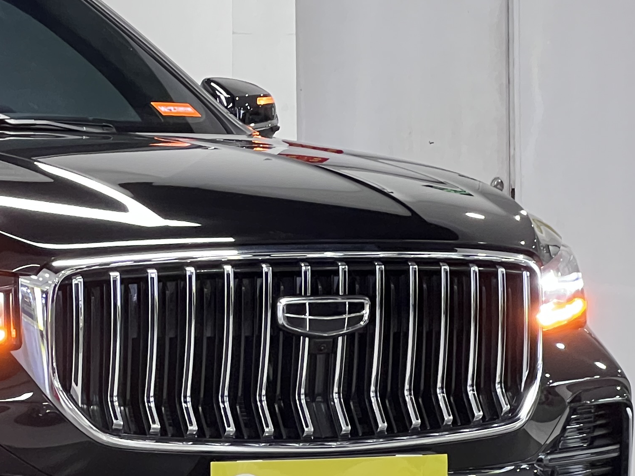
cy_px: 235
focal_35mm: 205
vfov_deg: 7.2
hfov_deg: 9.5
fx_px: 3761
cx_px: -157
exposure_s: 1/50
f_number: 2.8
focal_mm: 9
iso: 400
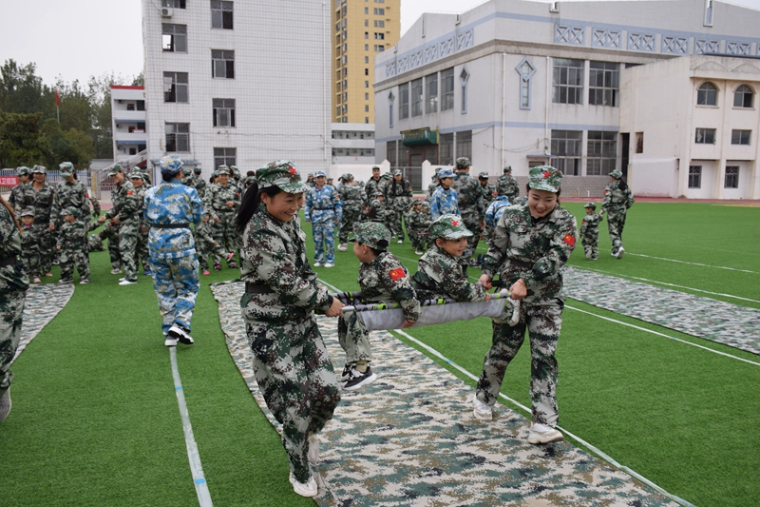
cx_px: 380
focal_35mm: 33
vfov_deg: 40.0
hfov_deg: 57.2
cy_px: 254
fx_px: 696
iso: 400
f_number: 6.3
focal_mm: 22
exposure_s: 1/160
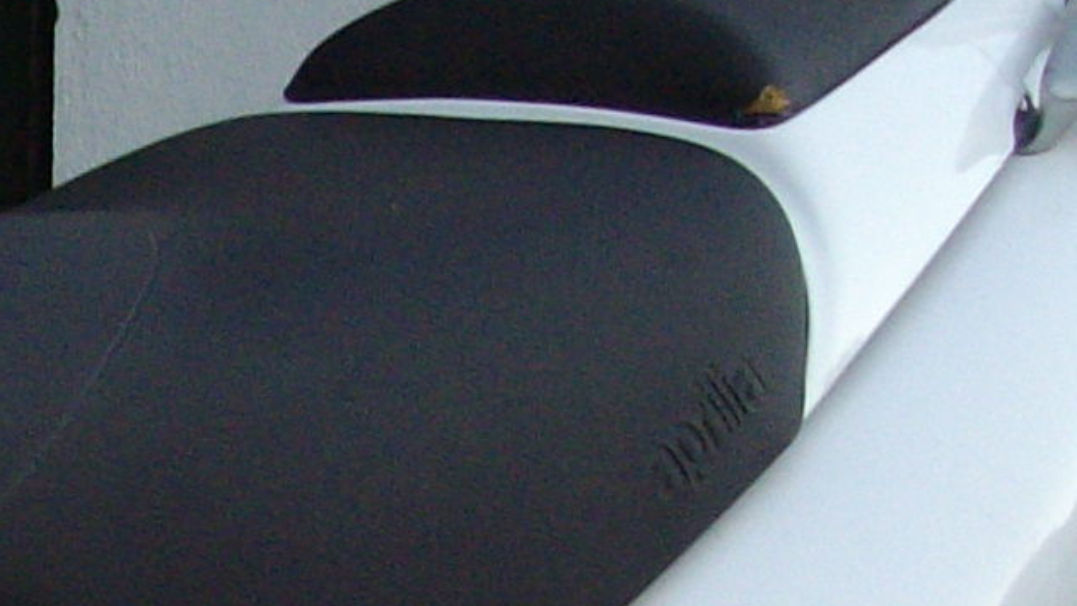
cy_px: 1244
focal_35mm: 191
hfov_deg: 10.8
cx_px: -575
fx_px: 5455
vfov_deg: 6.2
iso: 160
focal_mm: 6
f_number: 2.7
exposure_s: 1/100
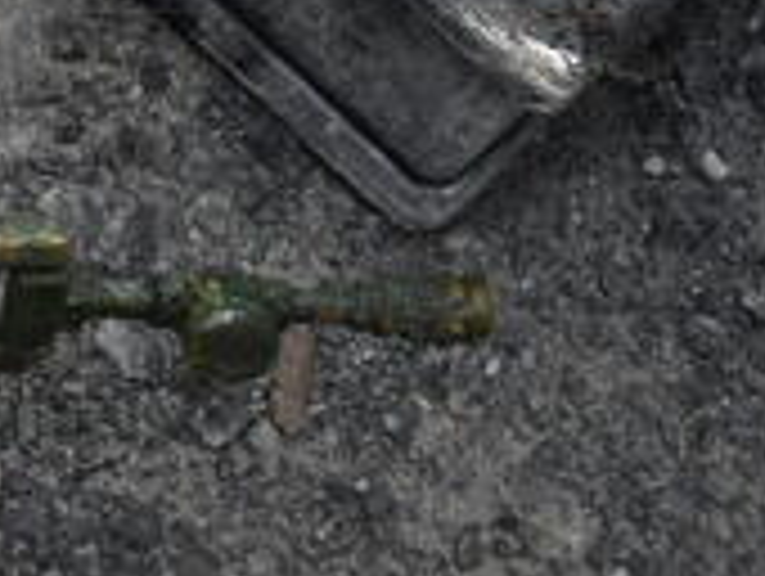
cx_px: -252
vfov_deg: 15.7
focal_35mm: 93
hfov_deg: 19.3
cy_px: 27
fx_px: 2058
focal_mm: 18
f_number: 4.5
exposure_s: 1/80
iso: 100
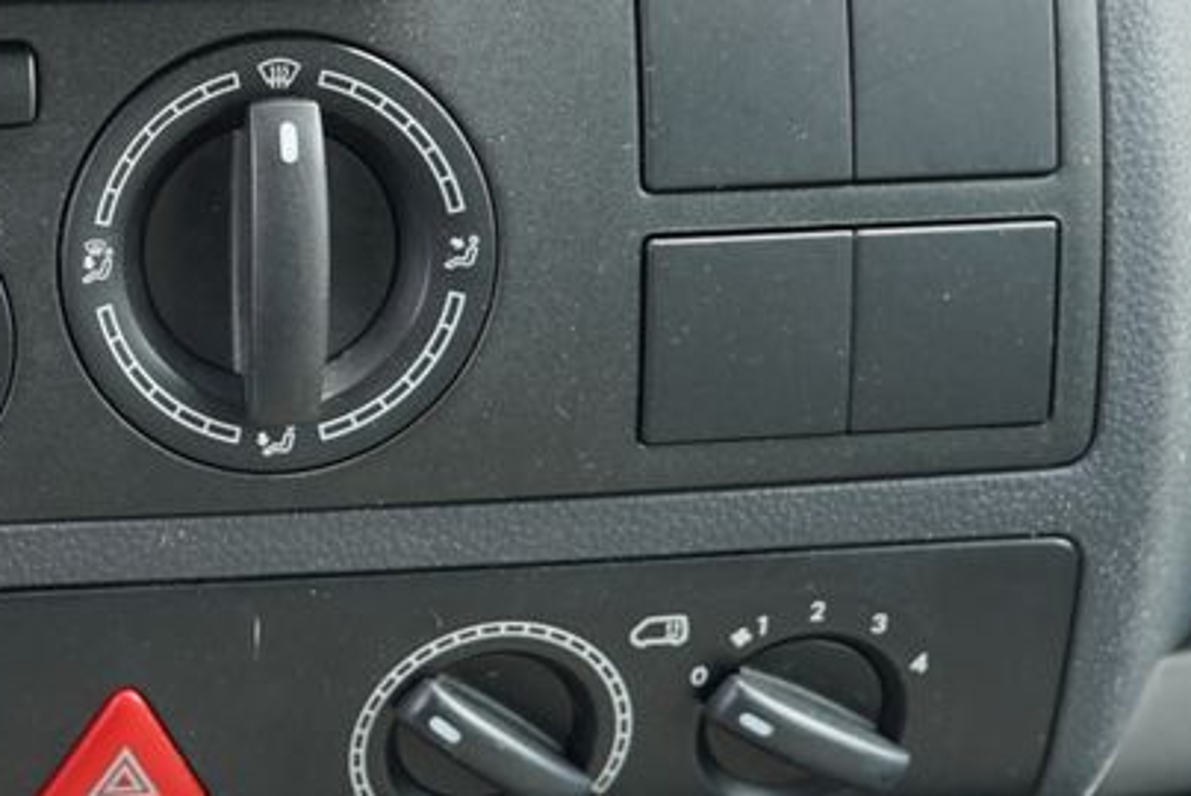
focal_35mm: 76
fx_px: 2516
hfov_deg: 24.0
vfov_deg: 17.3
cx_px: -274
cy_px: -125
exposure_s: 1/50
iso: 100
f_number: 3.5
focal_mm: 30
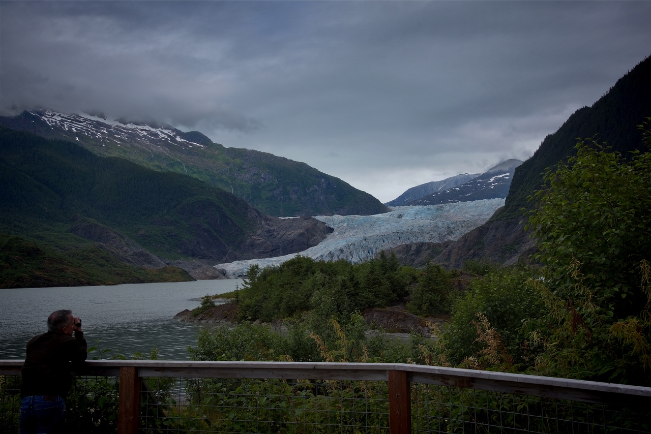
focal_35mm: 44
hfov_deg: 44.5
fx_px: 796
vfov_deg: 30.5
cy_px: 217
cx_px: 326
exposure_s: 1/320
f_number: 9
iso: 100
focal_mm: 44
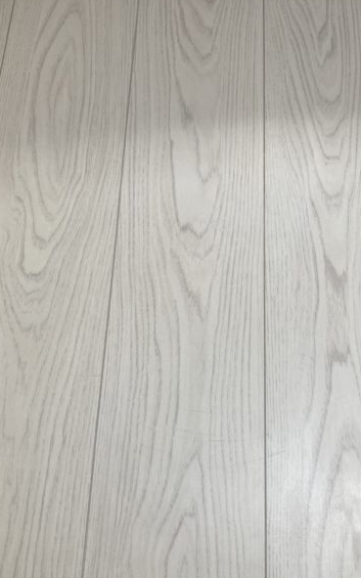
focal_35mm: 42
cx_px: 236
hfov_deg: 30.3
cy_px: 294
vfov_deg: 47.2
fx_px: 661
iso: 64
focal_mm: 3.99
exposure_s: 1/60
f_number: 1.8
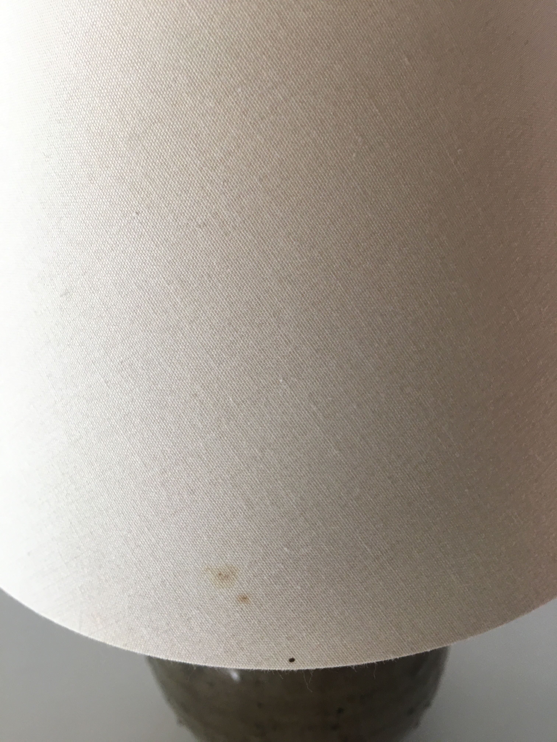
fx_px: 622
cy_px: 371
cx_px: 278
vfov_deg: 61.7
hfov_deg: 48.2
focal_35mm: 29
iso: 40
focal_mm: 4.15
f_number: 2.2
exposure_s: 1/33
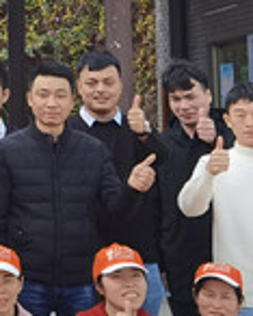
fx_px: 1346
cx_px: -314
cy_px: -95
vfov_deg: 12.9
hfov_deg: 9.7
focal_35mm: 144
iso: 50
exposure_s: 1/3145
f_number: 1.9
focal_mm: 6.71
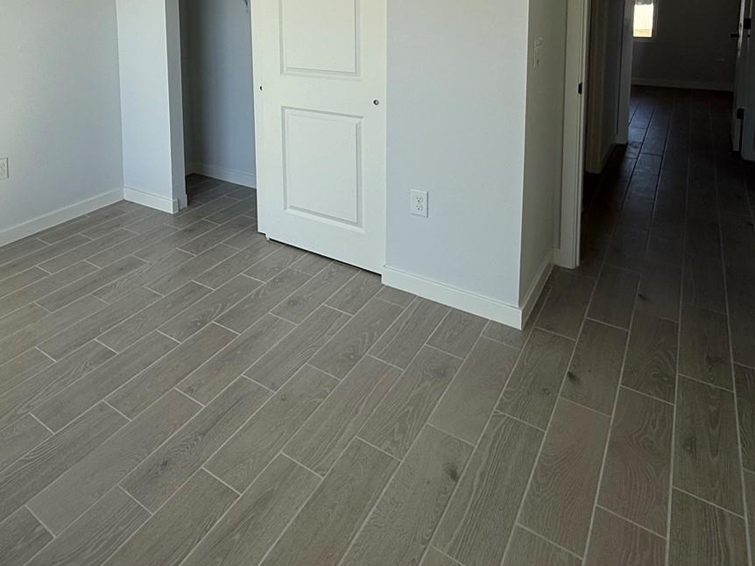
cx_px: 224
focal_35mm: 26
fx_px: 567
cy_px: 49
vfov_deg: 47.3
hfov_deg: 64.7
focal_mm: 2.22
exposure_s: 1/171
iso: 50
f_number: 2.2
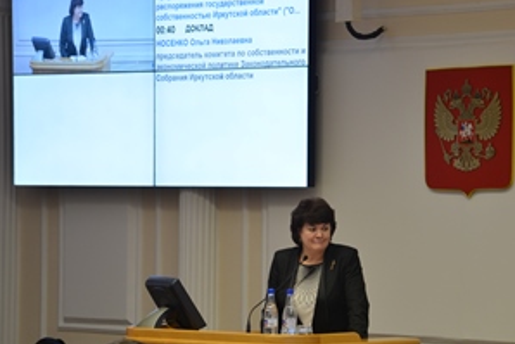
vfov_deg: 8.1
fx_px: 2419
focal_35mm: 169
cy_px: 209
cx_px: 320
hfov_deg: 12.1
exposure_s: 1/60
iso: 450
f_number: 4
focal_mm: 120
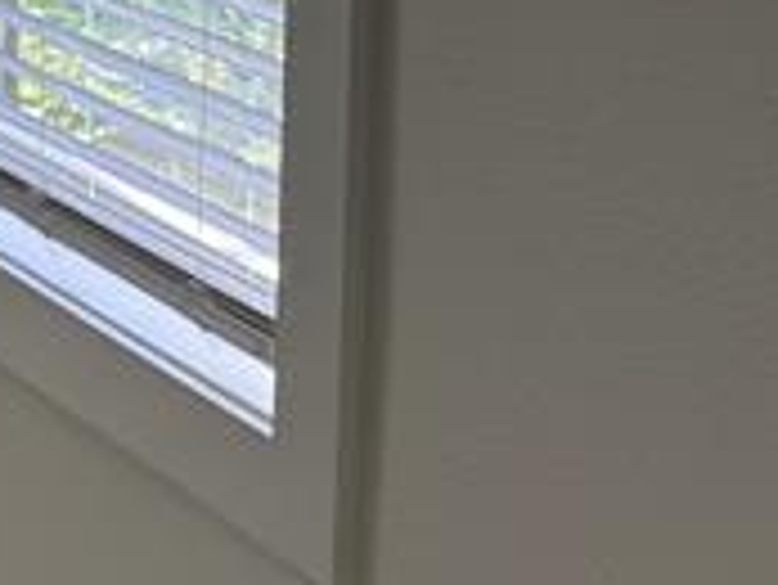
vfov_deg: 9.9
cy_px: -486
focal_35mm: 142
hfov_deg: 10.5
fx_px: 3194
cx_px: -1430
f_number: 1.78
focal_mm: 6.76
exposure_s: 1/122
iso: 64
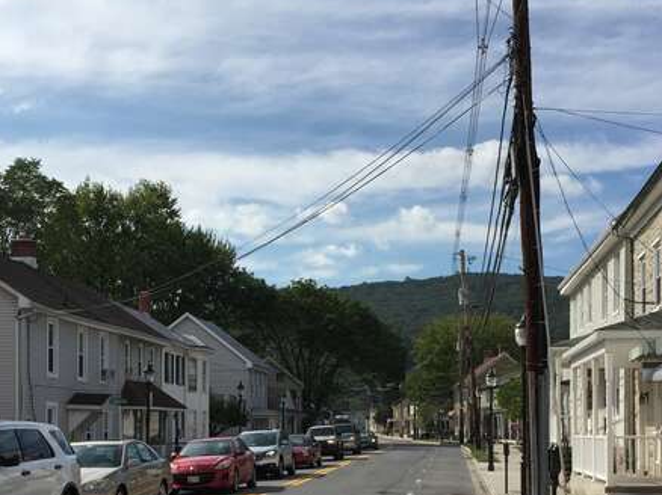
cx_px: 302
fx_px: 1013
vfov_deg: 27.0
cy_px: 391
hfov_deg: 36.2
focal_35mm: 53
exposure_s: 1/3049
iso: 32
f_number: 2.2
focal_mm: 4.15
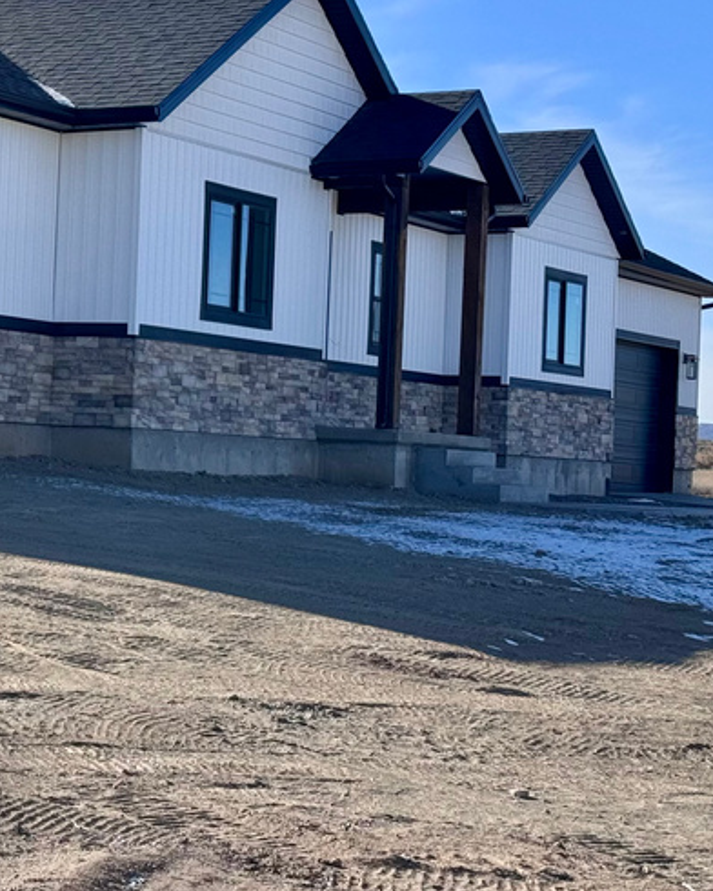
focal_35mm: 98
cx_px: -136
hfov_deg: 15.2
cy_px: 349
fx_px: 2585
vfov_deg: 19.5
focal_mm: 6.76
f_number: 1.78
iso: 64
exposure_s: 1/4975
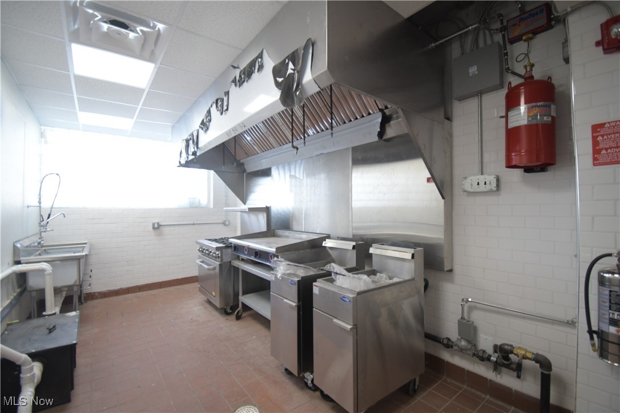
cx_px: 310
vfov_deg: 77.3
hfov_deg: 100.4
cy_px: 206
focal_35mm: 15
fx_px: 258
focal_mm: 10
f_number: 4.5
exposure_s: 1/80
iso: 1000
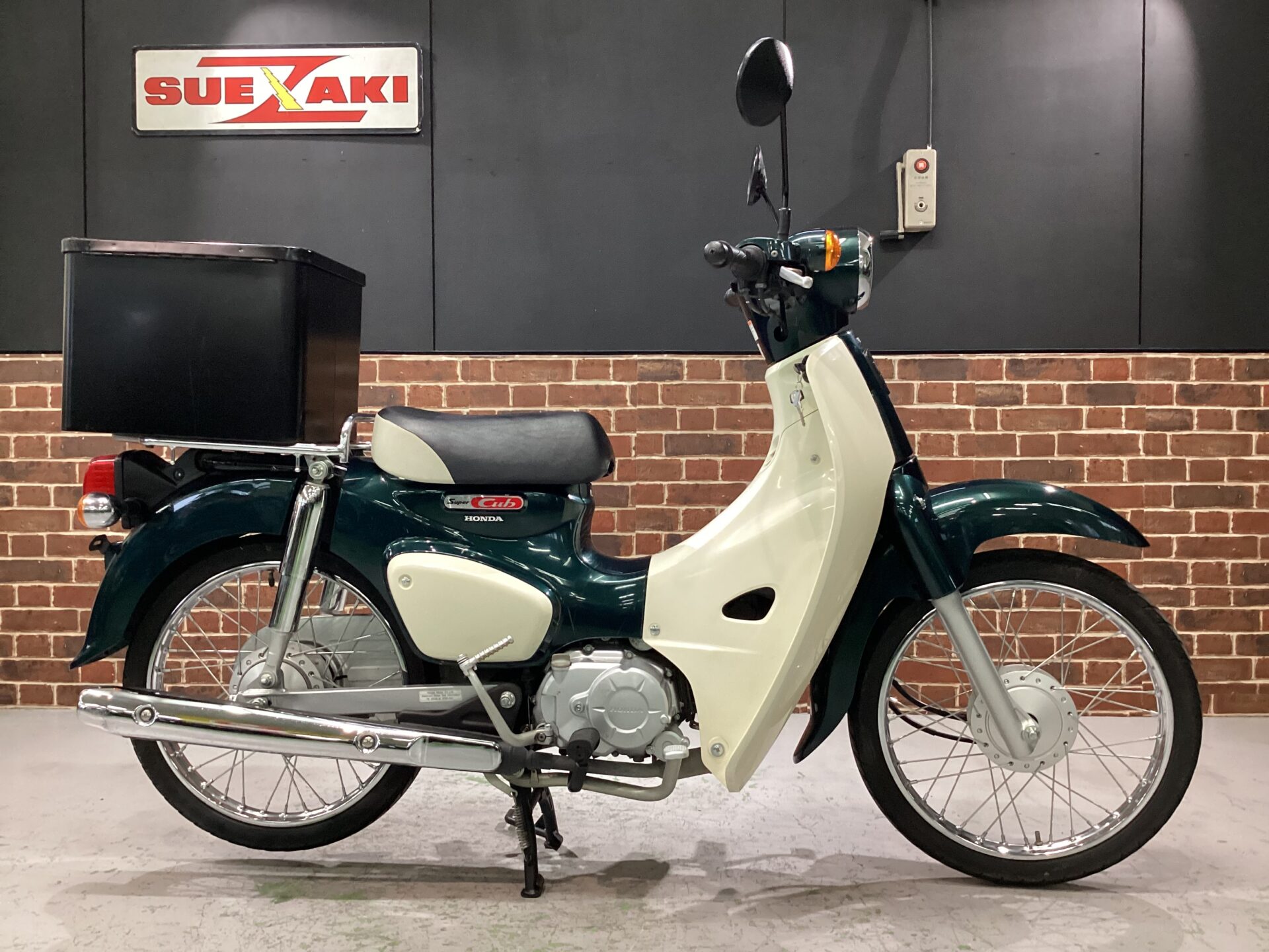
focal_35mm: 31
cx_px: 634
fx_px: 1136
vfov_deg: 45.4
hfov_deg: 58.4
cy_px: 476
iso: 320
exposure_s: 1/60
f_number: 2.4
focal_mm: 3.3
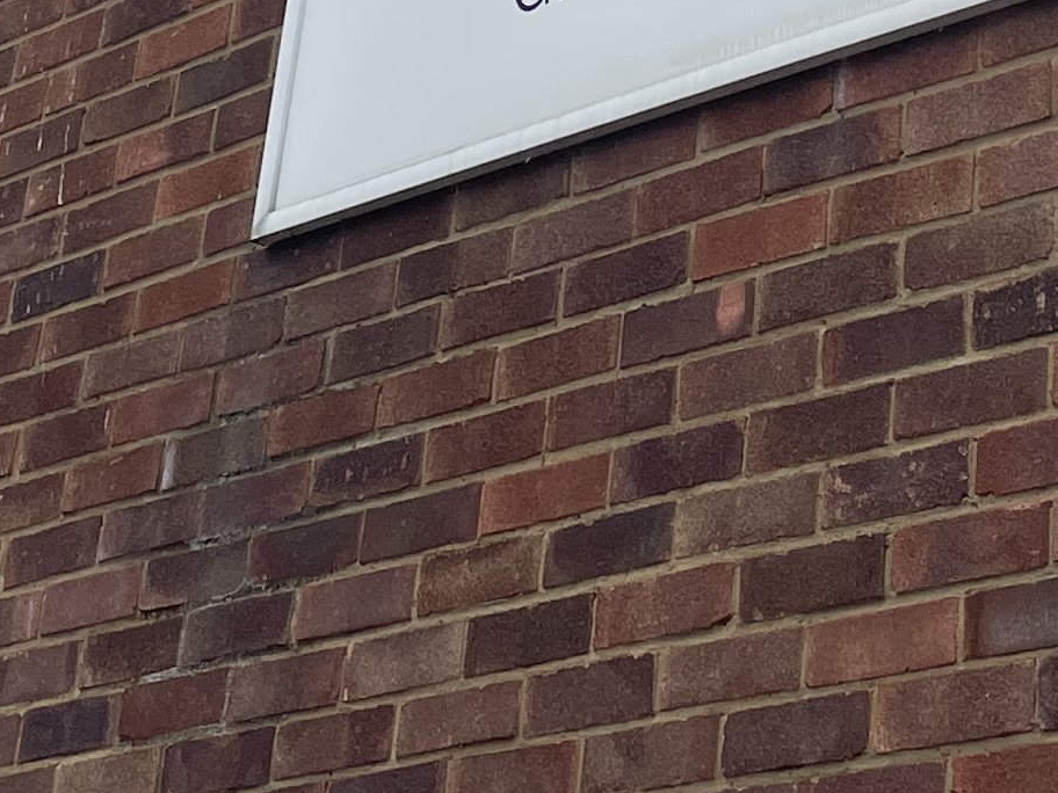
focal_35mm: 115
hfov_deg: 16.9
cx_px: 893
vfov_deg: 12.0
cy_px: -577
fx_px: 3515
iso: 32
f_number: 1.6
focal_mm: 4.2
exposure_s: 1/1335
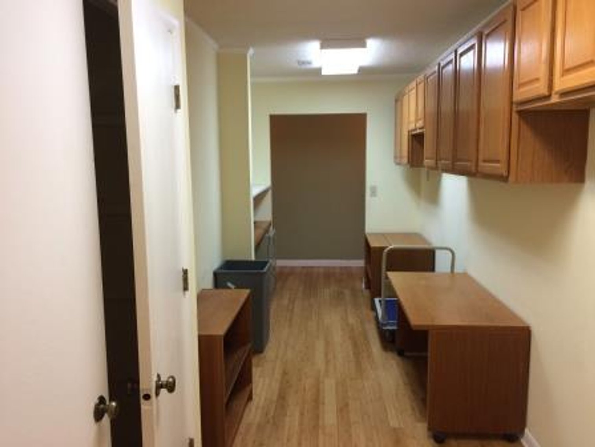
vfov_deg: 48.2
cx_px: 298
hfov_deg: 61.7
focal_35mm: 29
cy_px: 224
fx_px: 499
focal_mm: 4.15
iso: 50
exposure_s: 1/30
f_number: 2.2
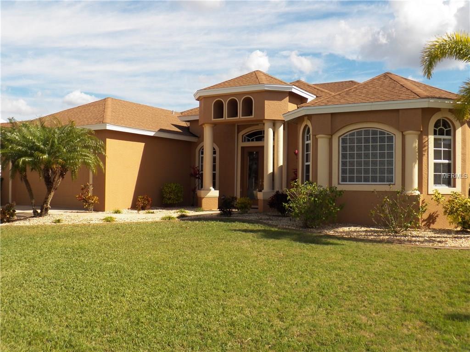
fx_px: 475
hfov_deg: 52.6
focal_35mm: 35
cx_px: 235
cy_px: 176
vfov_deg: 40.7
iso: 125
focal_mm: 6.3
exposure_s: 1/1250
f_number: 4
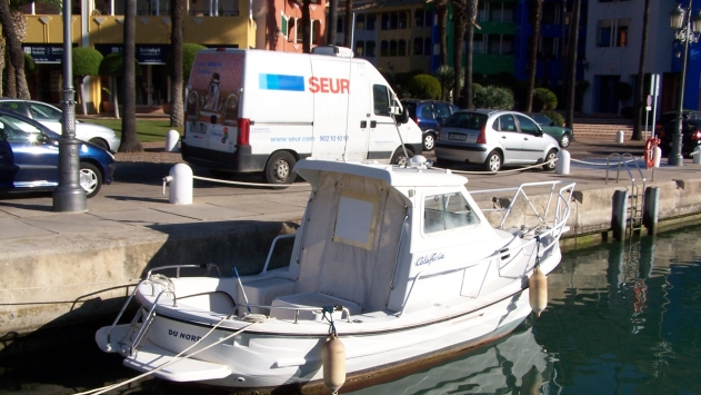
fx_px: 781
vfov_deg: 28.3
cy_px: 218
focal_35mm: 42
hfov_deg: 48.4
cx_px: 354
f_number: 5.6
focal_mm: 6.3
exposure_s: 1/500
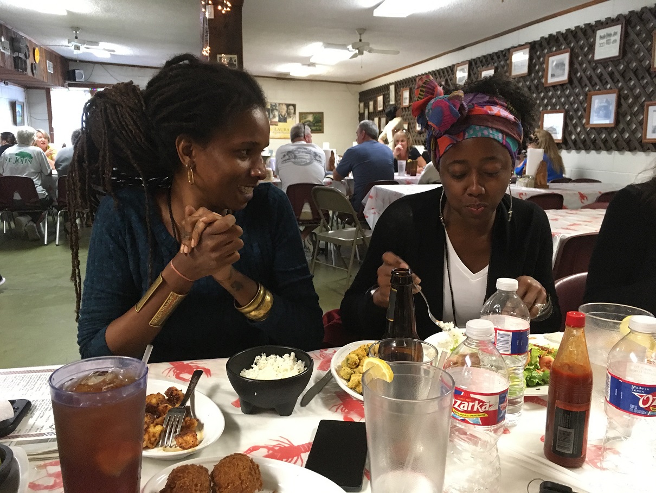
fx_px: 550
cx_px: 328
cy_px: 246
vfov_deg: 48.2
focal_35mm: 29
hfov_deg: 61.6
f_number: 2.2
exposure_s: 1/30
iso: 250
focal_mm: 4.15
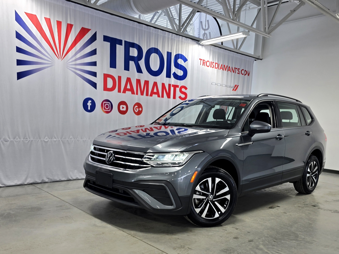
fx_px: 225
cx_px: 170
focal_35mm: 23
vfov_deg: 58.9
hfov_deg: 73.9
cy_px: 127
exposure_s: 1/120
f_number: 1.7
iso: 50
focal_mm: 6.3
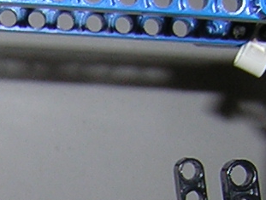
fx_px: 1423
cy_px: 288
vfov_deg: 7.9
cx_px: -13
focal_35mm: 185
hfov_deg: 10.6
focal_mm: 4.7
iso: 50
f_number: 2.6
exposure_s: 1/60.1
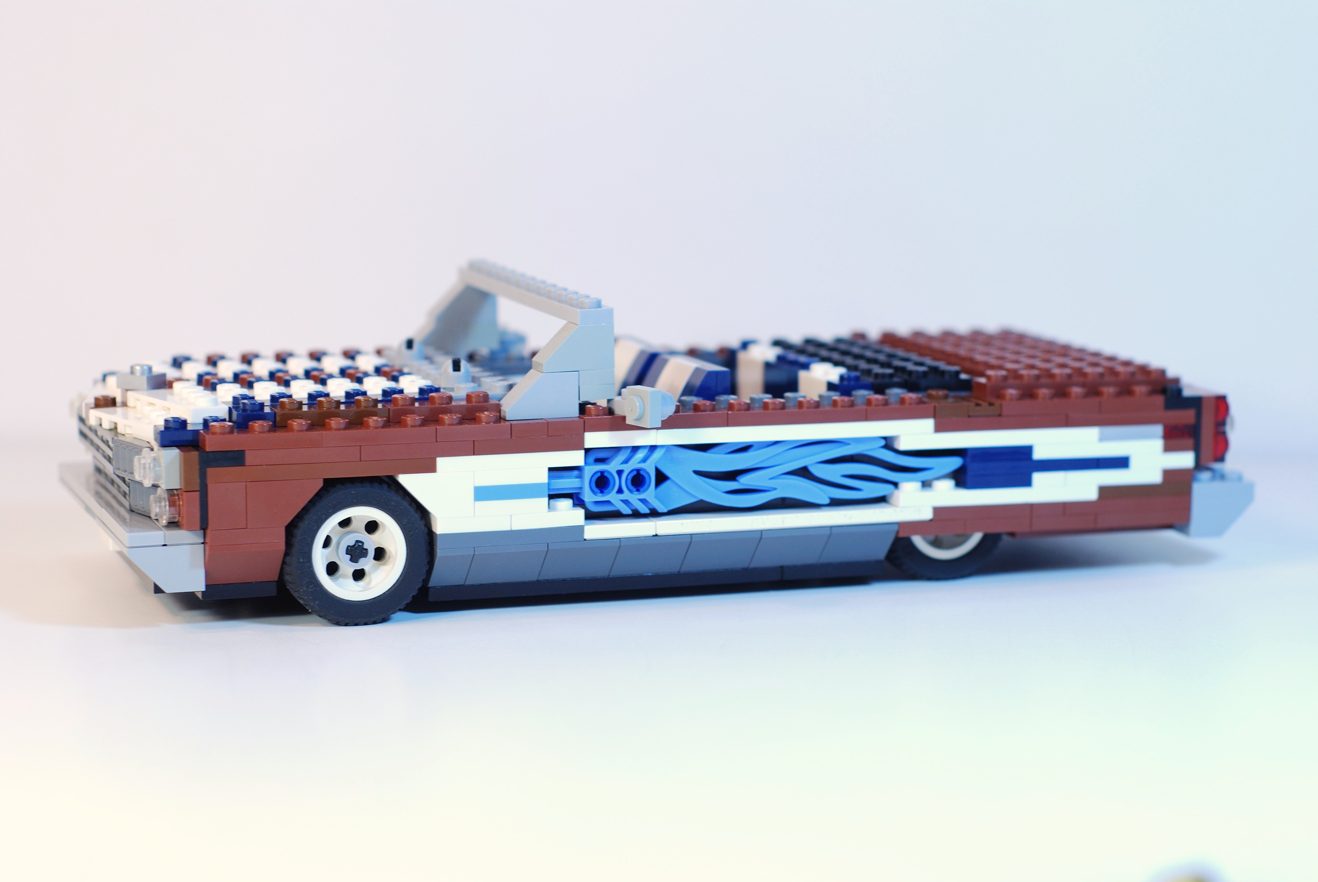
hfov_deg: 27.0
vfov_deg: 18.2
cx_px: 659
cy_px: 441
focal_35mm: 75
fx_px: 2749
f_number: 4
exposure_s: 1/50
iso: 200
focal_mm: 50
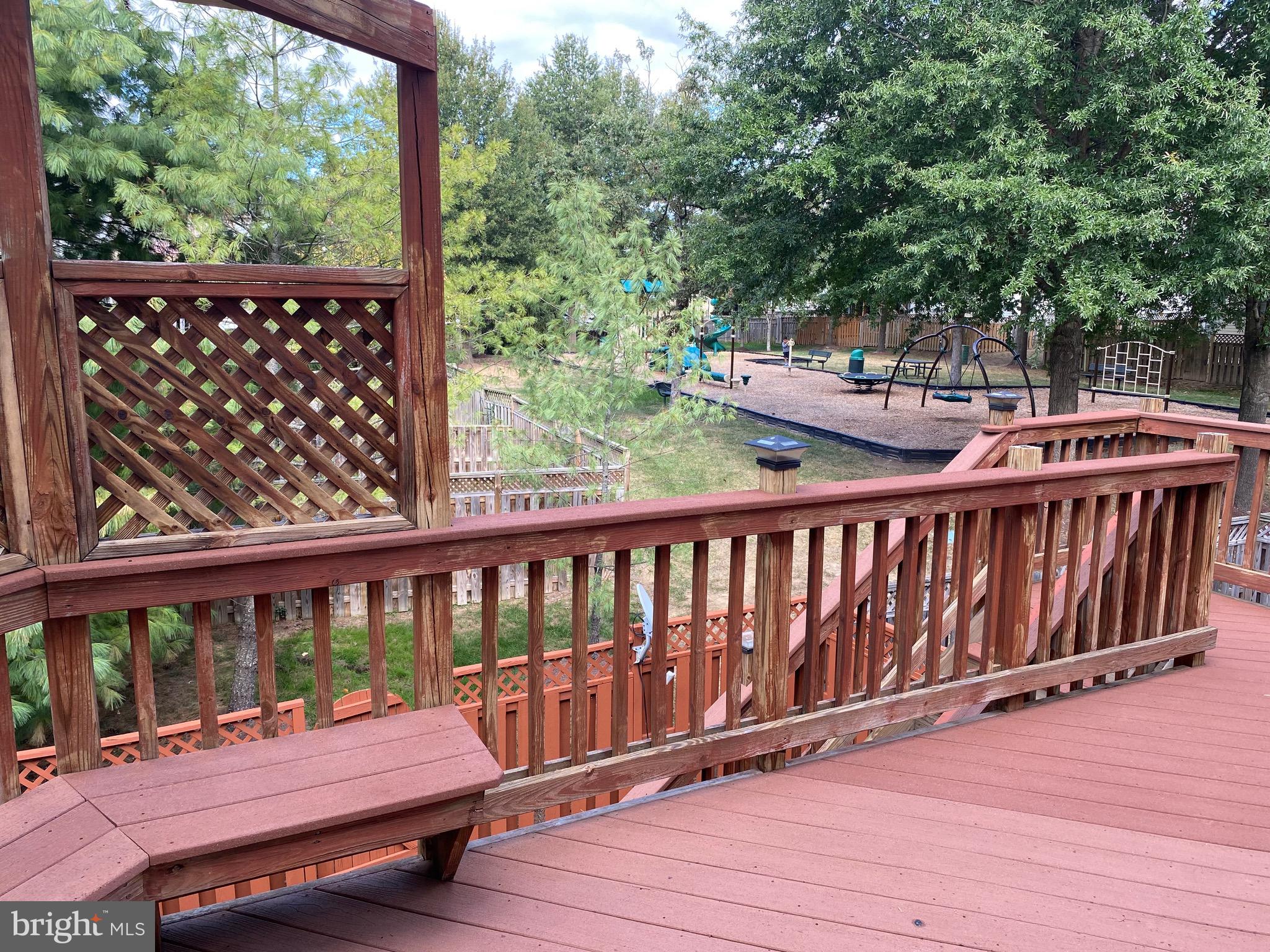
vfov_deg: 53.1
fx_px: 954
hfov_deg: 67.3
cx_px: 635
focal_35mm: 26
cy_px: 476
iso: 32
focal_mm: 4.25
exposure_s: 1/199
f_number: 1.8
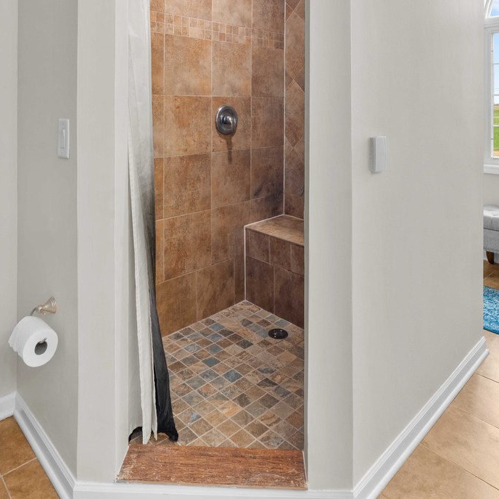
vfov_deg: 61.8
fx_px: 391
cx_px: 253
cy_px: 131
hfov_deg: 65.0
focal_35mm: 24
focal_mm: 12
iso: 250
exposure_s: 1/1.25
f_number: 11
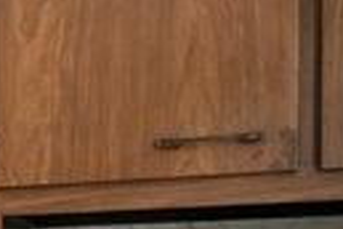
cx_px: -750
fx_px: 1181
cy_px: 353
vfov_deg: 10.6
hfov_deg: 10.4
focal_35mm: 124
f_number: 7.1
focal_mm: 16
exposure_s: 1/80
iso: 2000
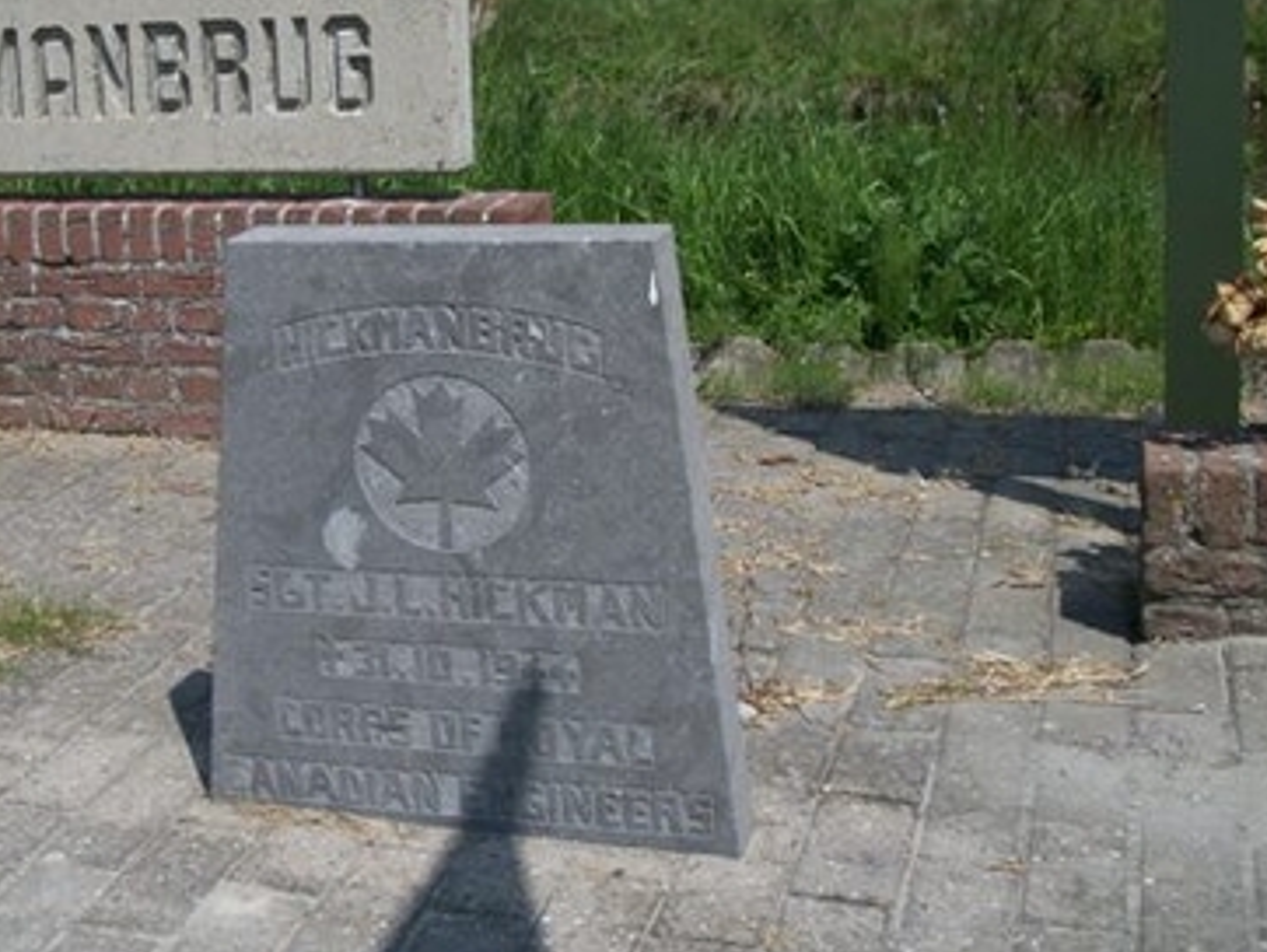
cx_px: 290
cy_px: 336
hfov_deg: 35.2
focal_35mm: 53
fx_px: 1941
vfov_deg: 27.4
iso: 80
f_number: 8.8
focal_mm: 5.7
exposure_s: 1/250
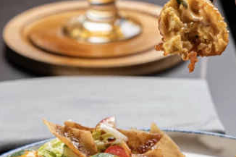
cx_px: 131
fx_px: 1749
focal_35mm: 267
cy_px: 107
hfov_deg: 7.7
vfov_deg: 5.1
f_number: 4.5
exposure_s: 1/125
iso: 640
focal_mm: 85
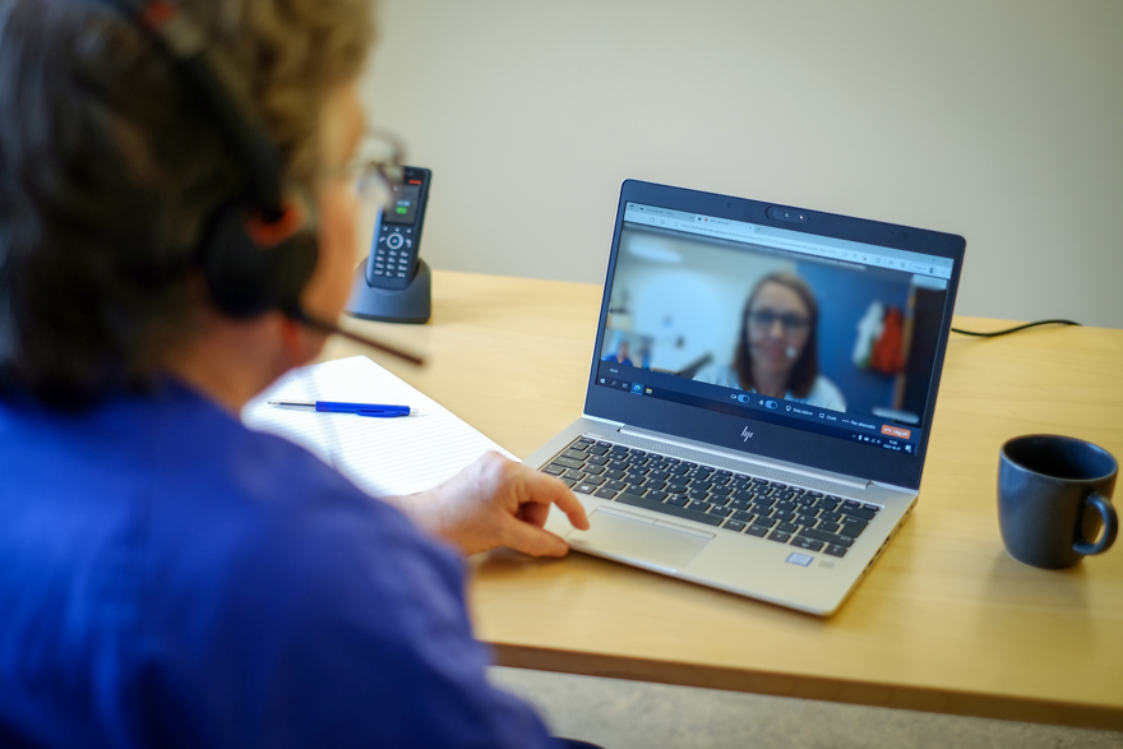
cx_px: 562
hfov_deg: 37.5
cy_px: 374
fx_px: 1653
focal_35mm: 53
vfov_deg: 25.5
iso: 320
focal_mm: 35
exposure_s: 1/60
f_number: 1.4
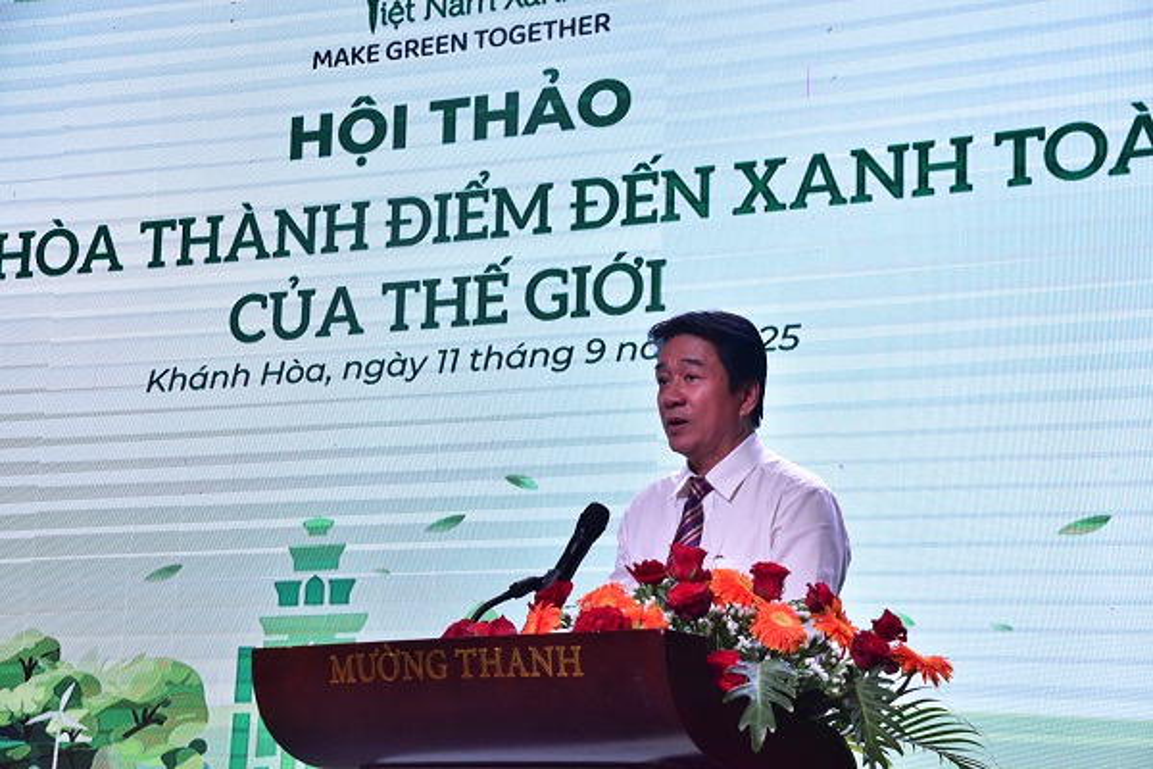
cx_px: 576
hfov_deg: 30.5
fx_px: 2114
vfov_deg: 20.6
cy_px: 384
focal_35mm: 66
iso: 3200
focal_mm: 66
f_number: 9
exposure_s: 1/200
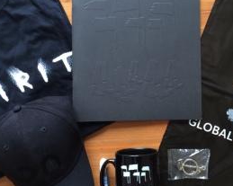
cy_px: 90
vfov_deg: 30.8
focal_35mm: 49
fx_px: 338
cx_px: 146
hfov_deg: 37.8
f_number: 2.2
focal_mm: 4.15
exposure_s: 1/33
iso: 50
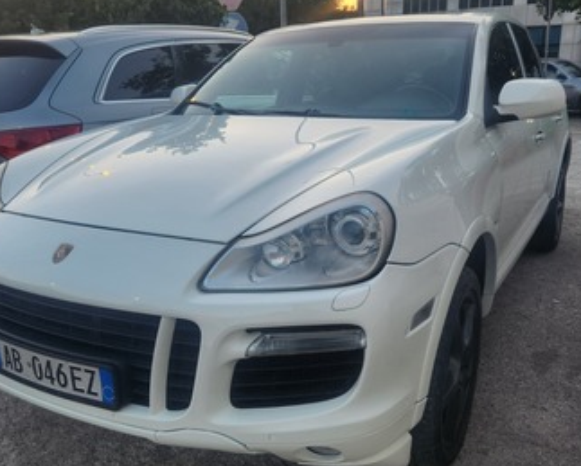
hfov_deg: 68.0
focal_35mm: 25
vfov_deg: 56.9
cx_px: 297
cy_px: 234
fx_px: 430
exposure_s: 1/180
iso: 32
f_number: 1.8
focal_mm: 5.4
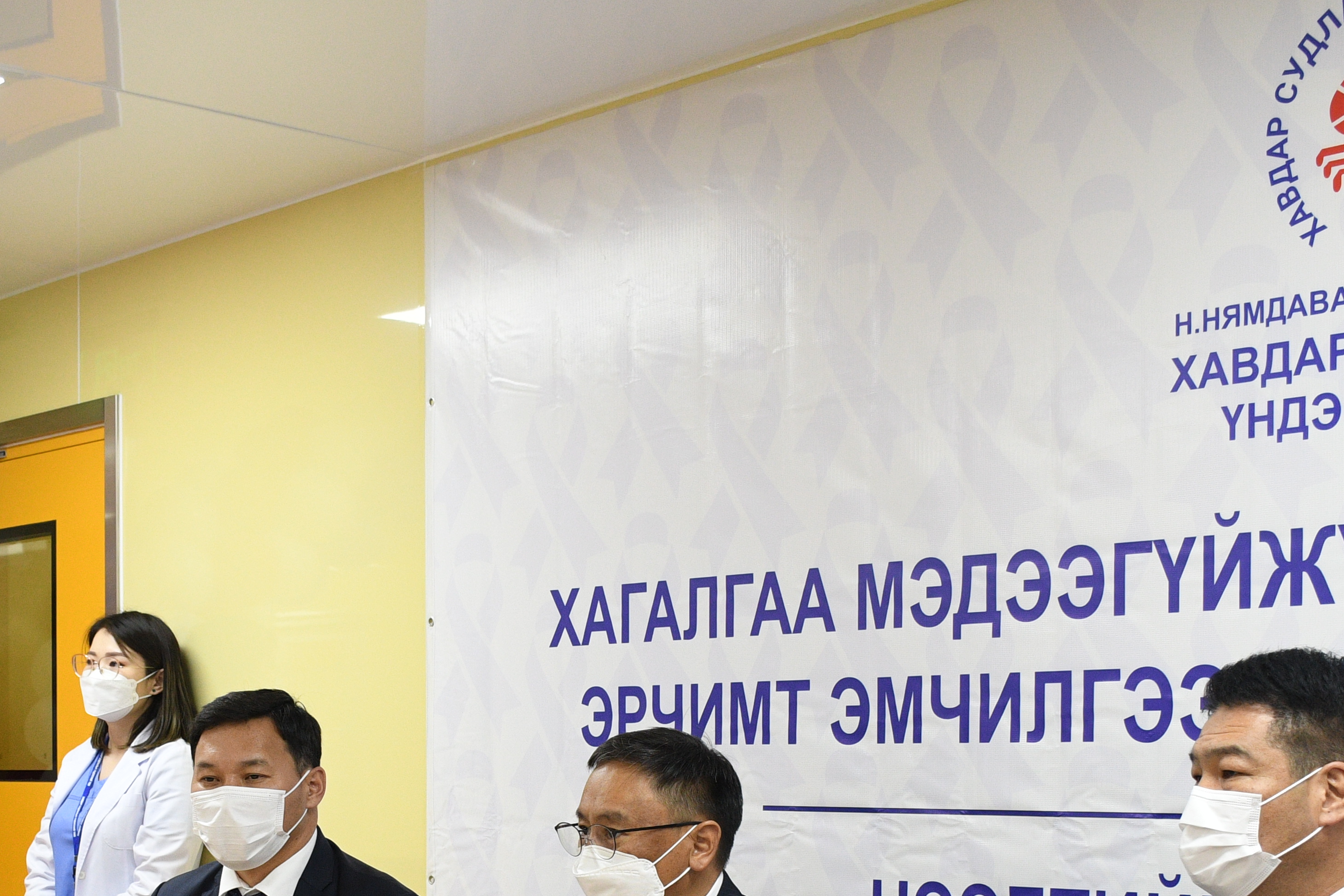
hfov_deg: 31.6
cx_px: 449
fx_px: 2352
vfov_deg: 21.1
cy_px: 799
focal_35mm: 63
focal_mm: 22
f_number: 4.5
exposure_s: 1/80
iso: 1000
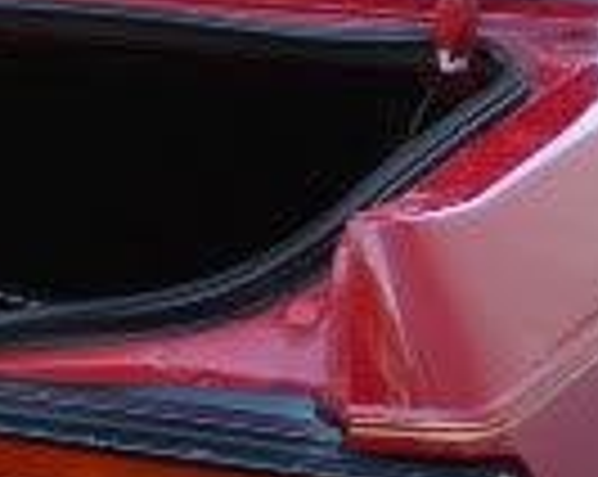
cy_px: 315
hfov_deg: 11.3
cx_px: -234
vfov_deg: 9.3
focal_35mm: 165
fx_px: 2916
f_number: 2.8
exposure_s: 1/90
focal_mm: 5.8
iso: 50
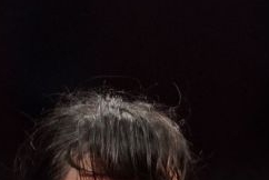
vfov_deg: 0.9
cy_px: 442
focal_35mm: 1485
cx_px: 456
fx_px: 11110
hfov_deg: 1.4
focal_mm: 200
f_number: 2.8
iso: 2500
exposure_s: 1/1000
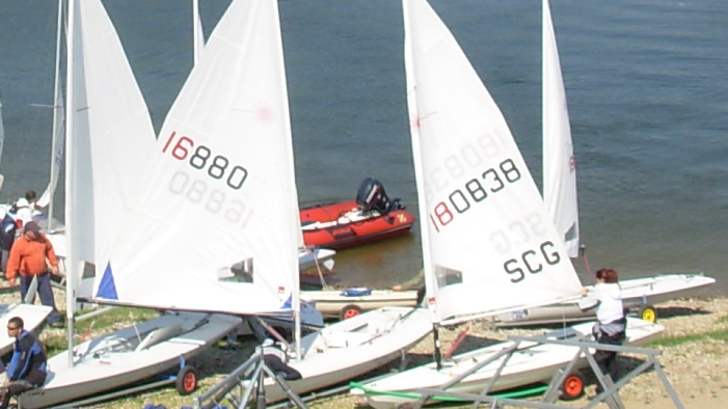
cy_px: -262
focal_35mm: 121
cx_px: 227
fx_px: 2335
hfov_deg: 17.7
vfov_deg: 9.6
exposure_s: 1/443
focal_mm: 6.3
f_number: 4.9
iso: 50
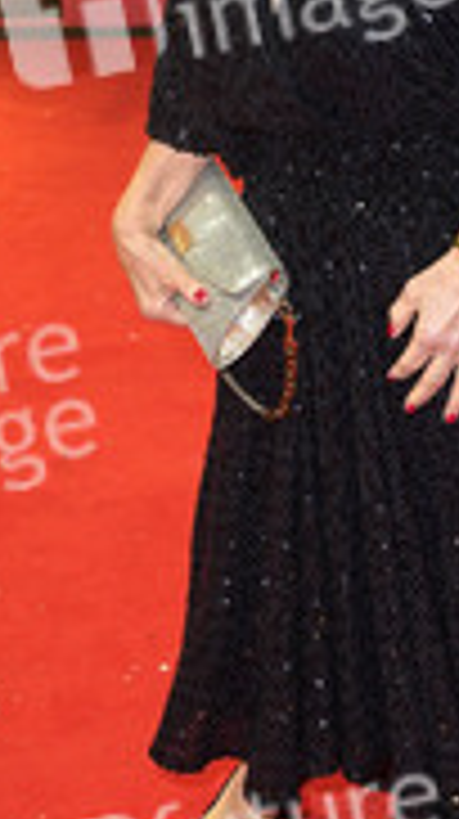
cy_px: 207
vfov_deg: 25.3
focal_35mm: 83
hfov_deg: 14.5
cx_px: 356
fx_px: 1801
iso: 800
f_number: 5.6
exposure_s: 1/160
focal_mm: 36
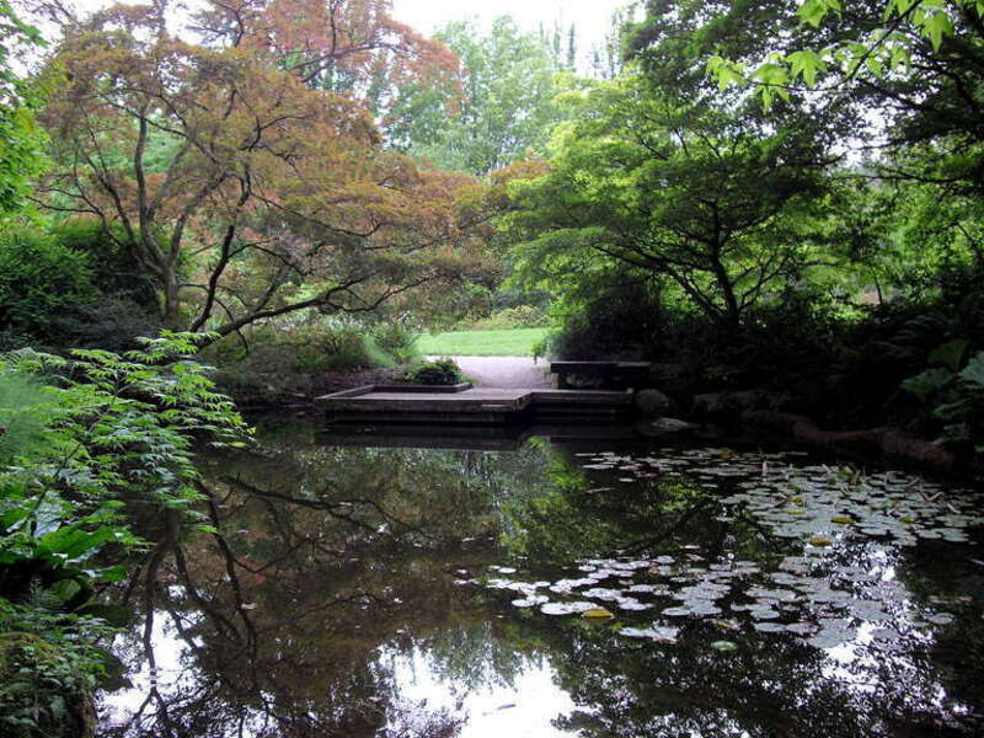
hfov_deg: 49.0
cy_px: 369
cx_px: 492
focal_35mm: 38
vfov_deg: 37.7
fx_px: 1080
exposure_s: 1/40
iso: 64
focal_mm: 7.9
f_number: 2.8
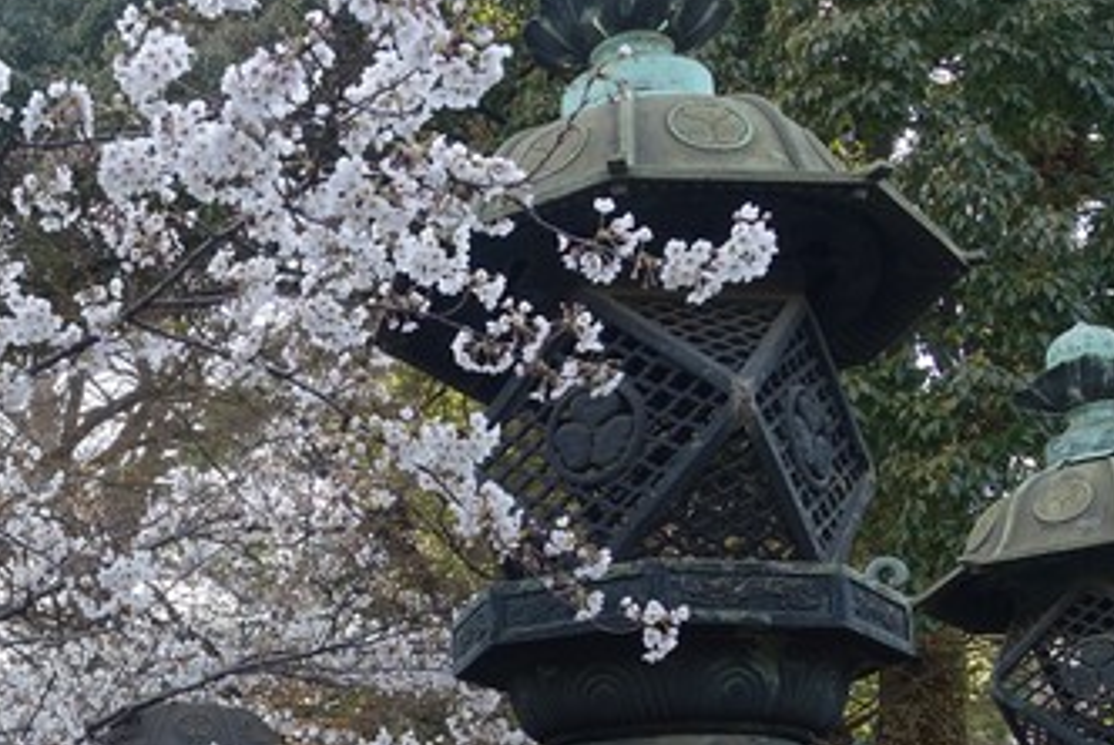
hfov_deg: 36.3
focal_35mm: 52
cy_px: 591
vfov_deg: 25.6
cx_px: 161
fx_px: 1610
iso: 125
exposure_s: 1/200
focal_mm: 8.8
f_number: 4
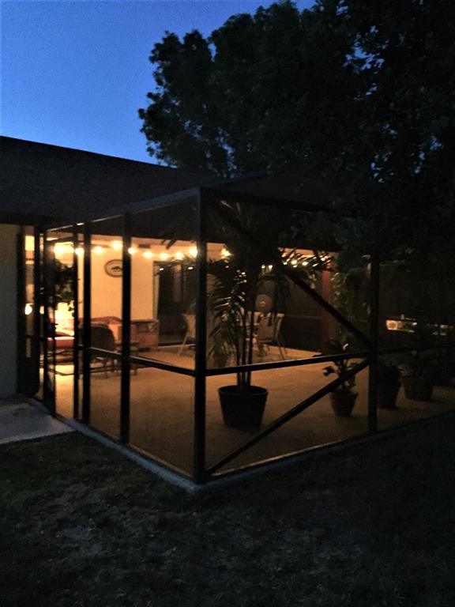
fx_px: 508
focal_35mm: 29
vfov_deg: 61.7
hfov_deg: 48.2
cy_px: 304
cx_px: 228
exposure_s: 1/15
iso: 2000
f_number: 2.2
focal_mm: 4.15
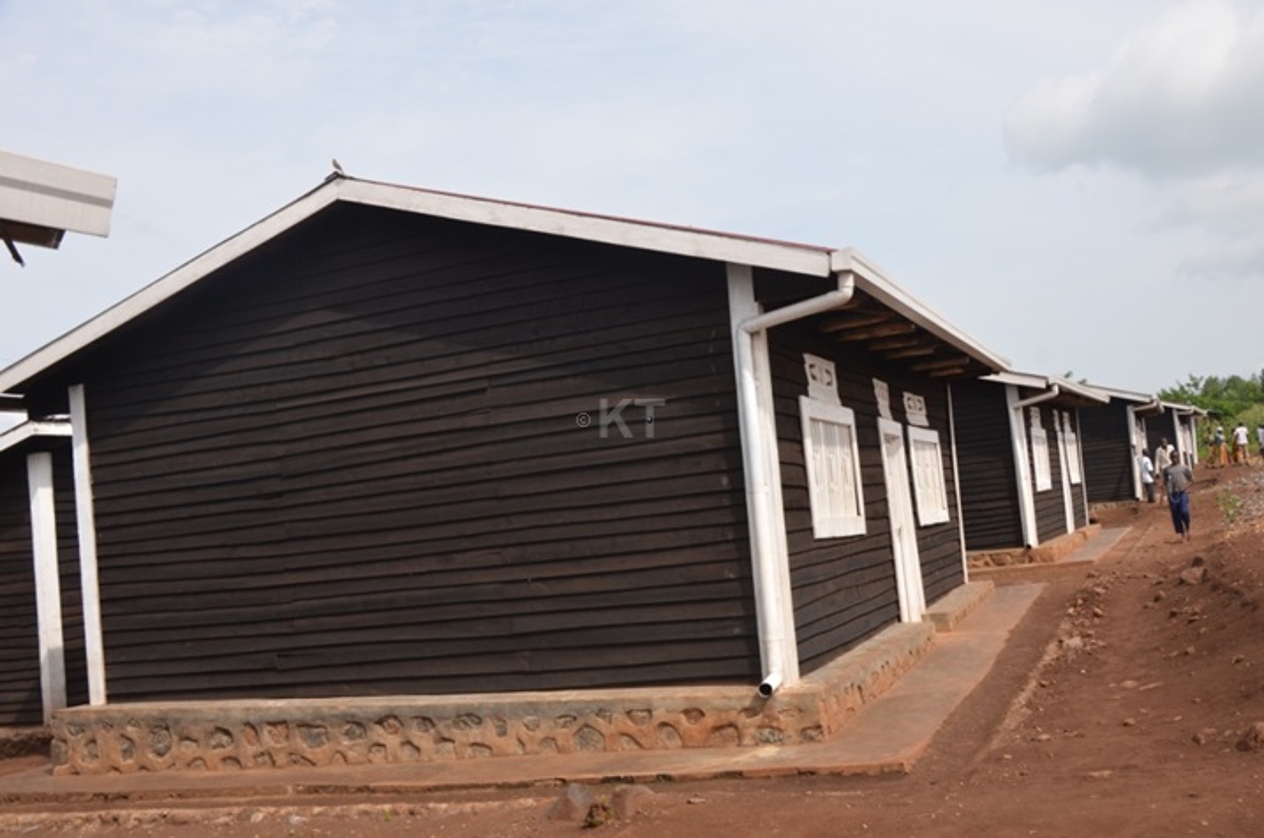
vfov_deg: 39.8
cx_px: 632
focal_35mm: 33
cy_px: 419
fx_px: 1156
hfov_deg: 57.3
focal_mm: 22
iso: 100
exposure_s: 1/250
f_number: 6.3
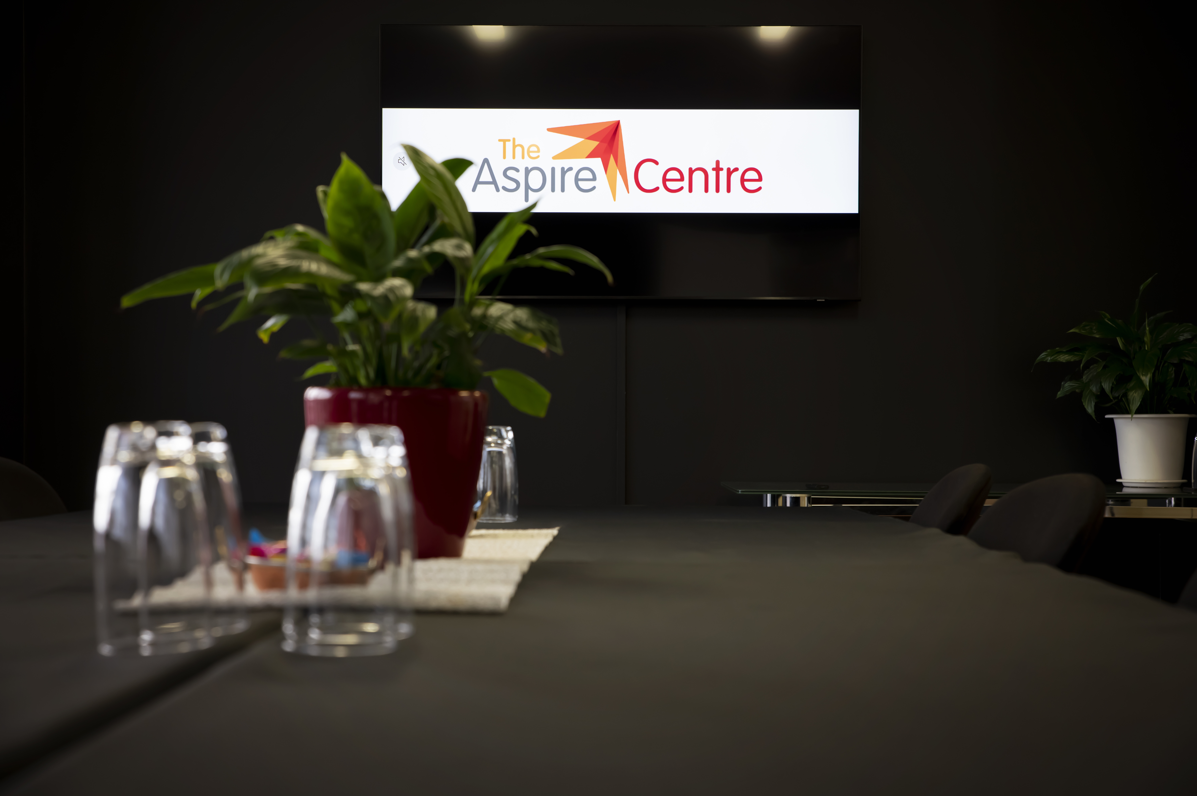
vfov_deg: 24.2
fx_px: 1861
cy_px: 398
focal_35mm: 56
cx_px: 598
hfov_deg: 35.7
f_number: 5
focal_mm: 56
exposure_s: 1/100
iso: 800
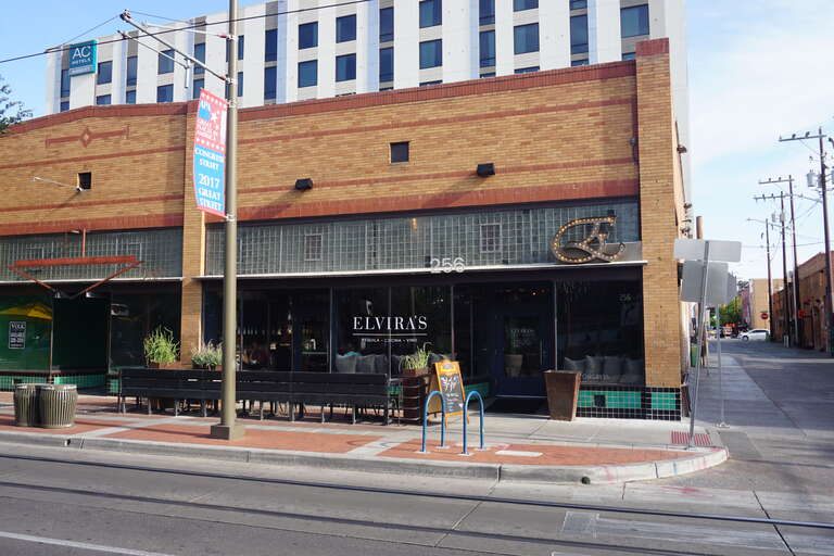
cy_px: 278
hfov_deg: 61.9
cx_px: 417
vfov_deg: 43.6
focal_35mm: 30
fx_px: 695
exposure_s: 1/80
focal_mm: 20
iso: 100
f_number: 8
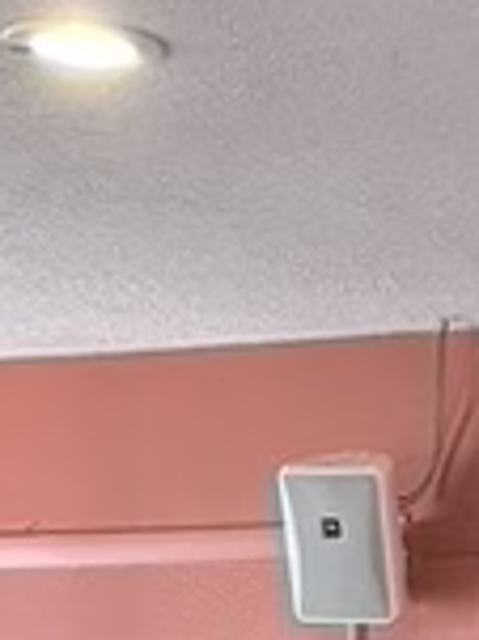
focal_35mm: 176
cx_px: 767
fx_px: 3252
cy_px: 2009
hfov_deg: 8.2
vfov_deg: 8.9
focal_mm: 5.96
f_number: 1.6
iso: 250
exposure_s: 1/60
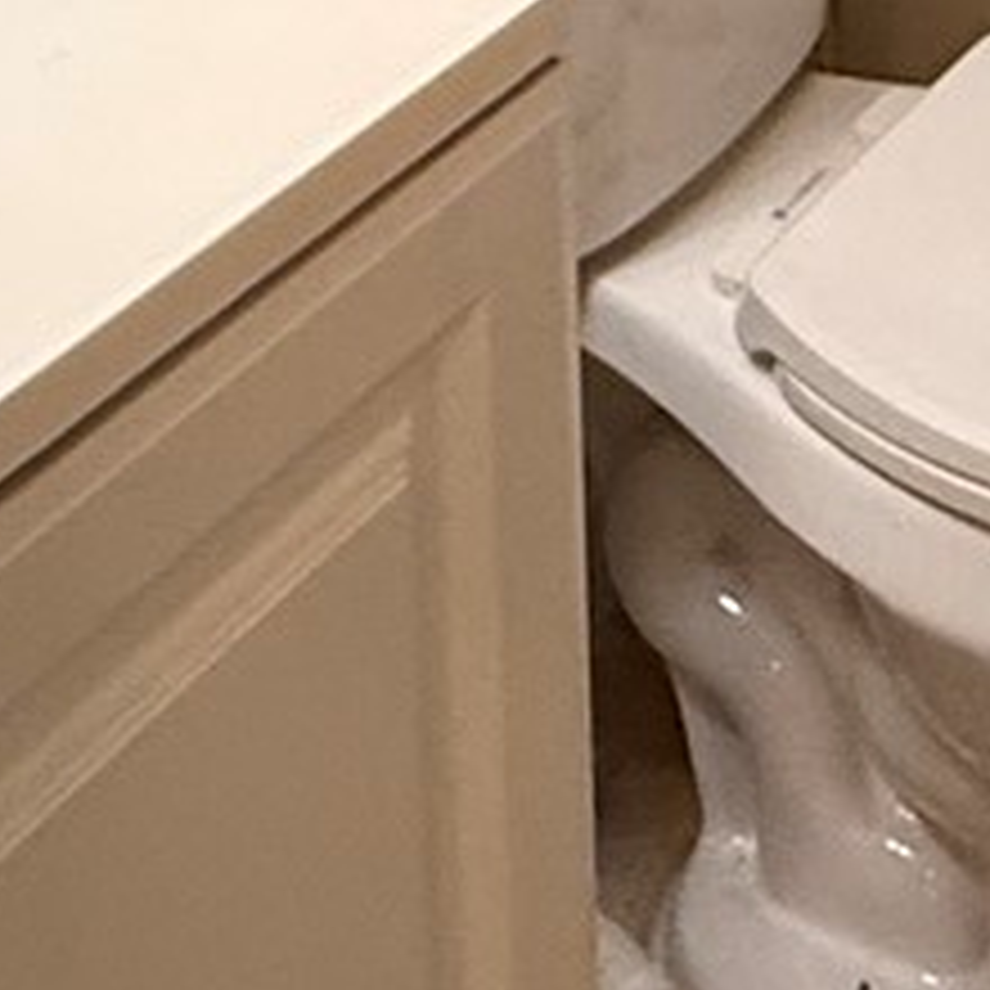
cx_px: 1008
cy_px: -1197
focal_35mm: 90
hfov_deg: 18.7
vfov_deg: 14.6
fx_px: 2912
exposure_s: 1/60
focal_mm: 2.22
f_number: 2.2
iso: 500
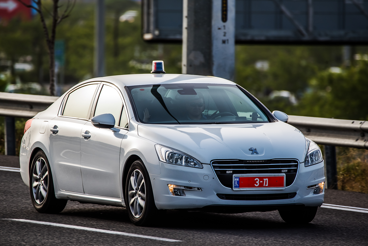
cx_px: 184
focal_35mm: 600
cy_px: 123
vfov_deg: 2.3
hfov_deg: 3.4
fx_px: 6135
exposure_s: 1/640
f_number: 9
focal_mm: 600
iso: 400
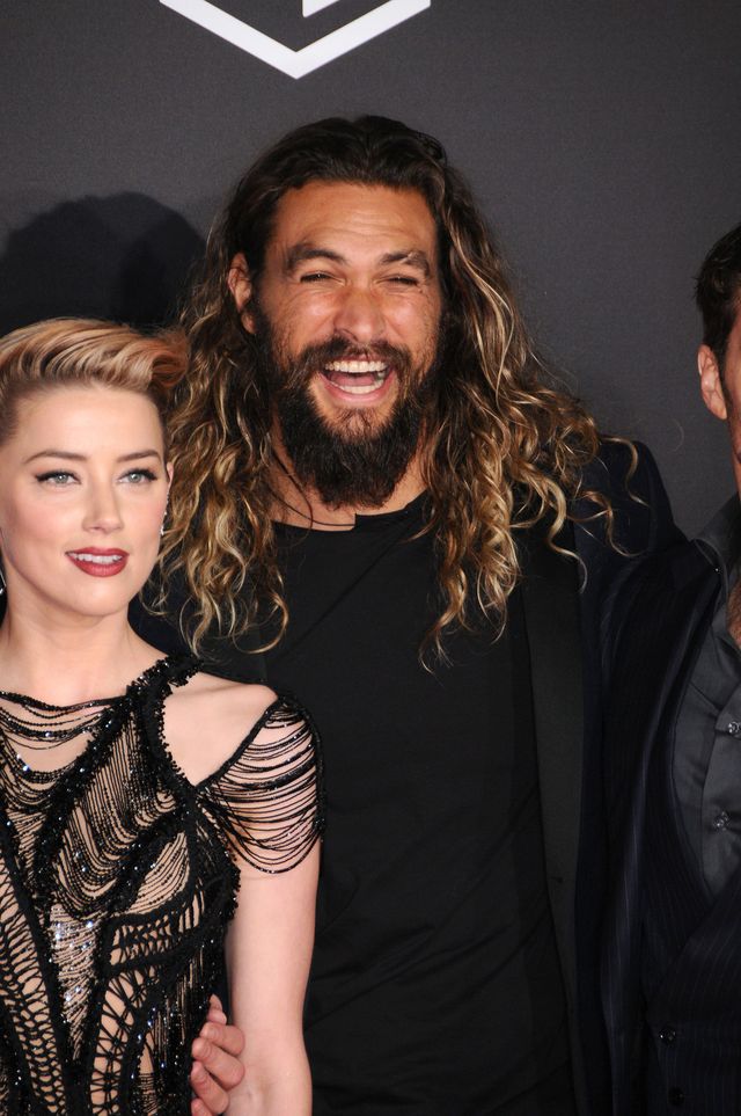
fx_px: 9282
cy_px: 558
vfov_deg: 6.9
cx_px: 370
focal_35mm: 300
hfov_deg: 4.6
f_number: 5.6
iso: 800
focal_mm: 200
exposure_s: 1/200
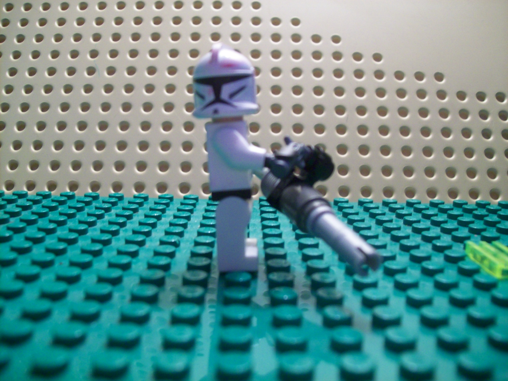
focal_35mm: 36
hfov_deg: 51.4
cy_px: 190
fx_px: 528
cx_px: 254
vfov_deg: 39.7
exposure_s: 1/18.3
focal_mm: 6
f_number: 2.7
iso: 160
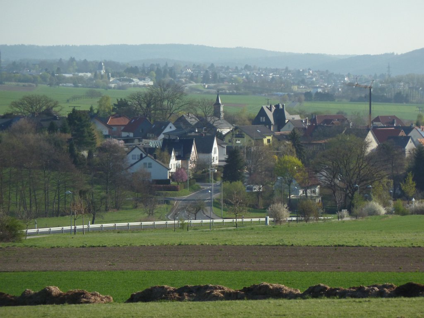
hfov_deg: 8.2
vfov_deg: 6.1
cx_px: 212
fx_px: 2964
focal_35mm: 242
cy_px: 159
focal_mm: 39.7
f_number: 4.7
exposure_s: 1/640
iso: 160
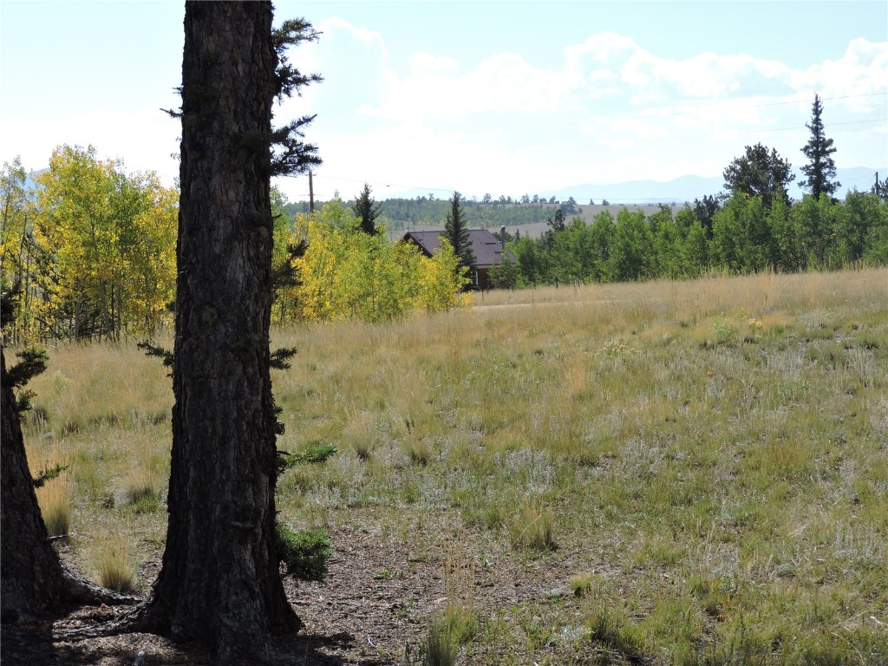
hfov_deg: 23.0
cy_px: 333
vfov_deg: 17.4
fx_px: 2180
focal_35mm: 85
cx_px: 444
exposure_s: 1/640
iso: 100
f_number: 4
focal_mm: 15.2
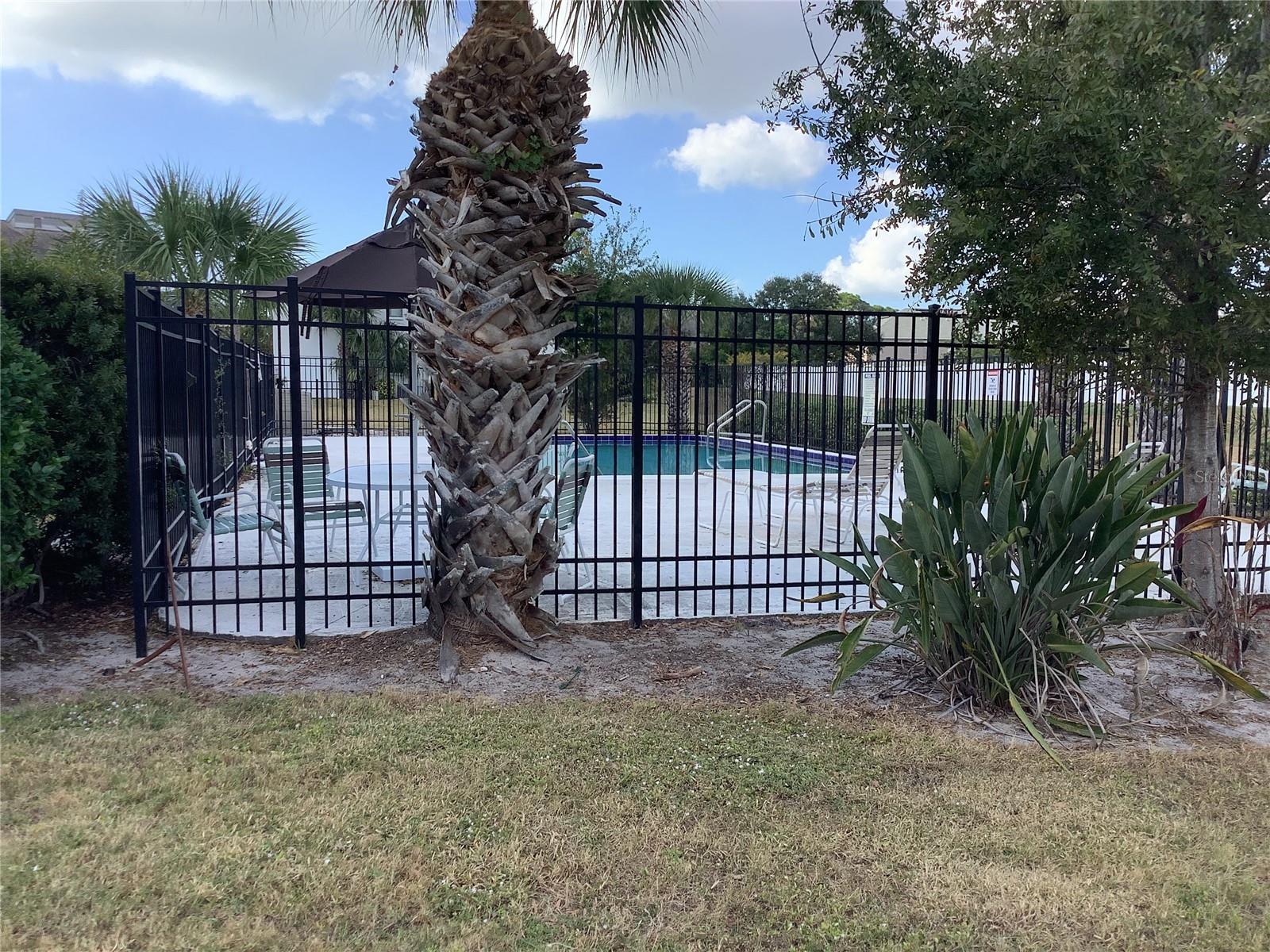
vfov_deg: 45.4
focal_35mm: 31
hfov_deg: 58.4
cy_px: 476
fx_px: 1137
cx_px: 635
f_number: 2.4
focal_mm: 3.3
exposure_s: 1/455
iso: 25
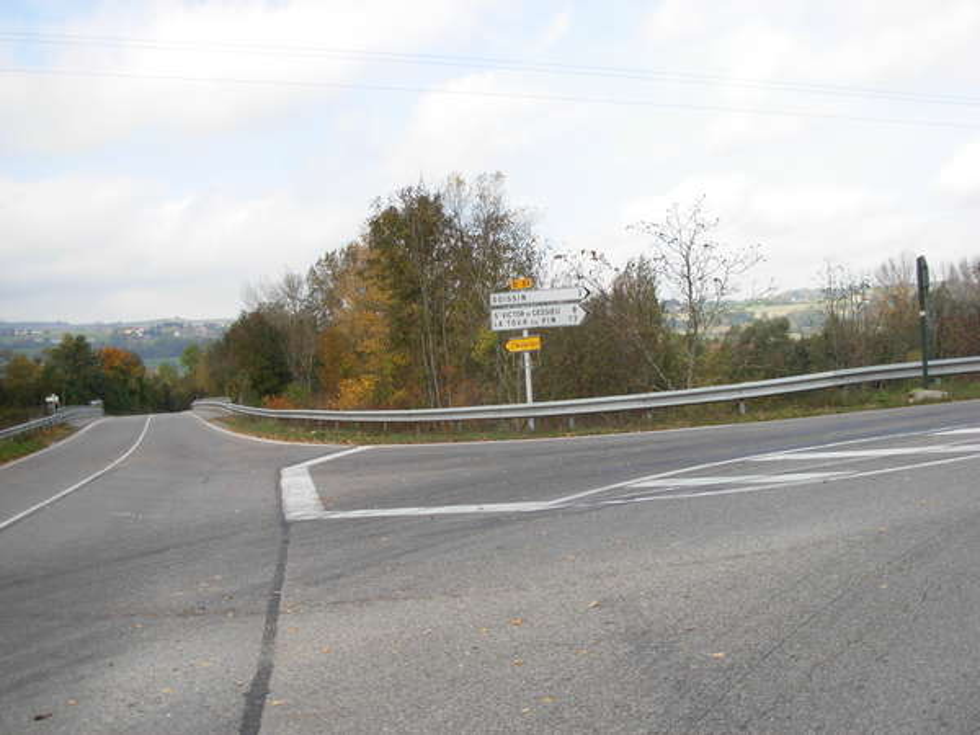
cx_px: 490
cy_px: 368
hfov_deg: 49.0
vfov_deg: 37.7
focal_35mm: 38
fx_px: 1076
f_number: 2.9
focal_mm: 6.3
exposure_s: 1/497
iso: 79
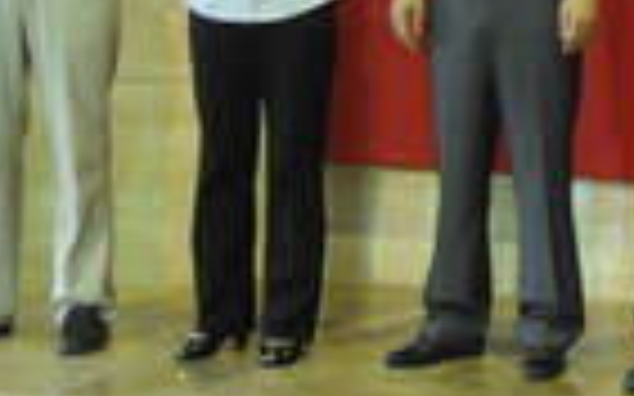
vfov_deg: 9.5
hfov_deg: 14.5
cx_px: 1070
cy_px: -374
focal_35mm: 130
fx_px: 2245
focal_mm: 20
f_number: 3.5
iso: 1600
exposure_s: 1/50
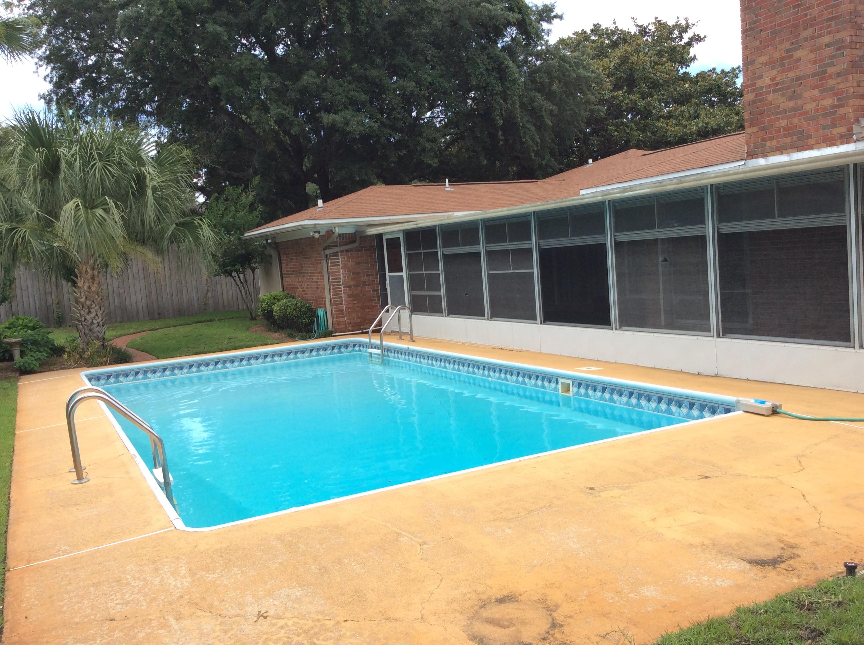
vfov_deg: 44.1
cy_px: 322
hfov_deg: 56.9
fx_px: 798
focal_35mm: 32
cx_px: 432
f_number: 2.4
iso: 32
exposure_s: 1/773
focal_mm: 3.3
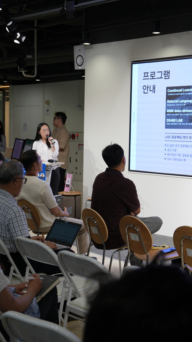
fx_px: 534
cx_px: 98
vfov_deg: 35.5
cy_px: 169
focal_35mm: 59
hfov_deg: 20.4
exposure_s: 1/60
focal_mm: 37
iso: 160
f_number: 4
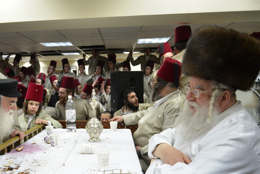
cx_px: 87
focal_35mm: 36
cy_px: 116
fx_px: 260
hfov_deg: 52.1
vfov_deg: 36.5
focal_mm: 24
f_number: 4
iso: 1600
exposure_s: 1/125
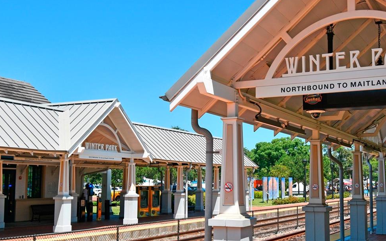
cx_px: 229
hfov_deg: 40.2
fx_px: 526
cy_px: 120
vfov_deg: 25.8
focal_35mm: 50
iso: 160
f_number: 8
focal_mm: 20
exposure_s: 1/500
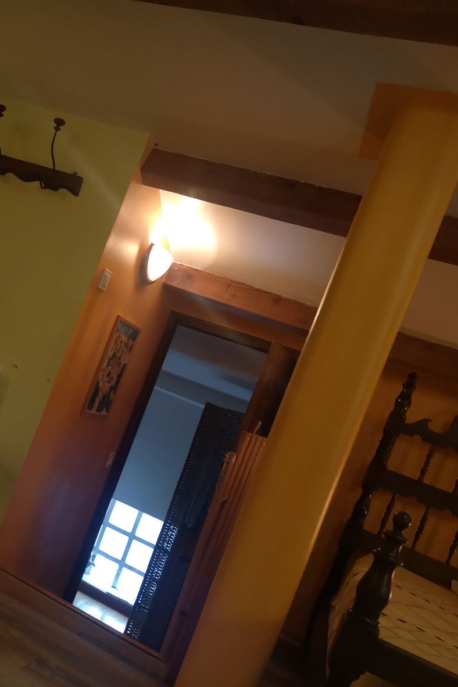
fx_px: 725
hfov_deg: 32.5
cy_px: 346
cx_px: 11
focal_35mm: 38
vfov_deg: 50.7
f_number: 1.8
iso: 320
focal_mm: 3.95
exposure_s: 1/25
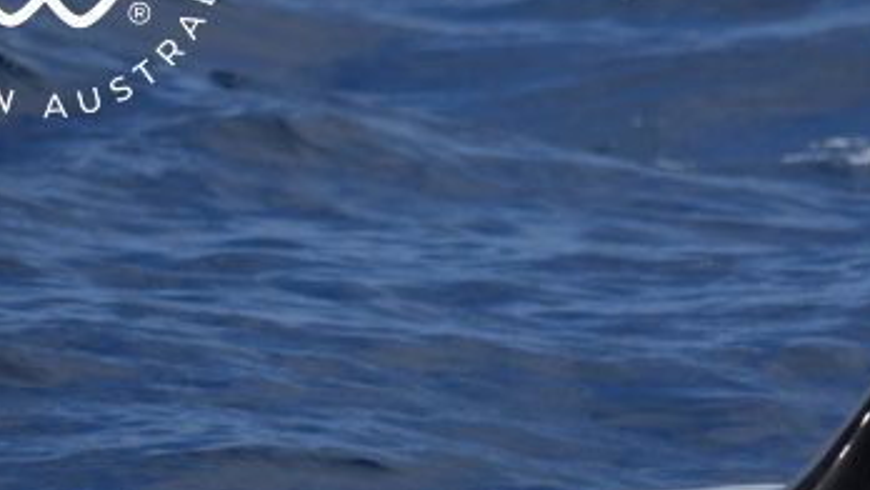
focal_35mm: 1012
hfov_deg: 2.1
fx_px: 23353
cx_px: 860
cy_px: 414
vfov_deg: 1.2
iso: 720
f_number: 6
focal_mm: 420
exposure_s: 1/8000
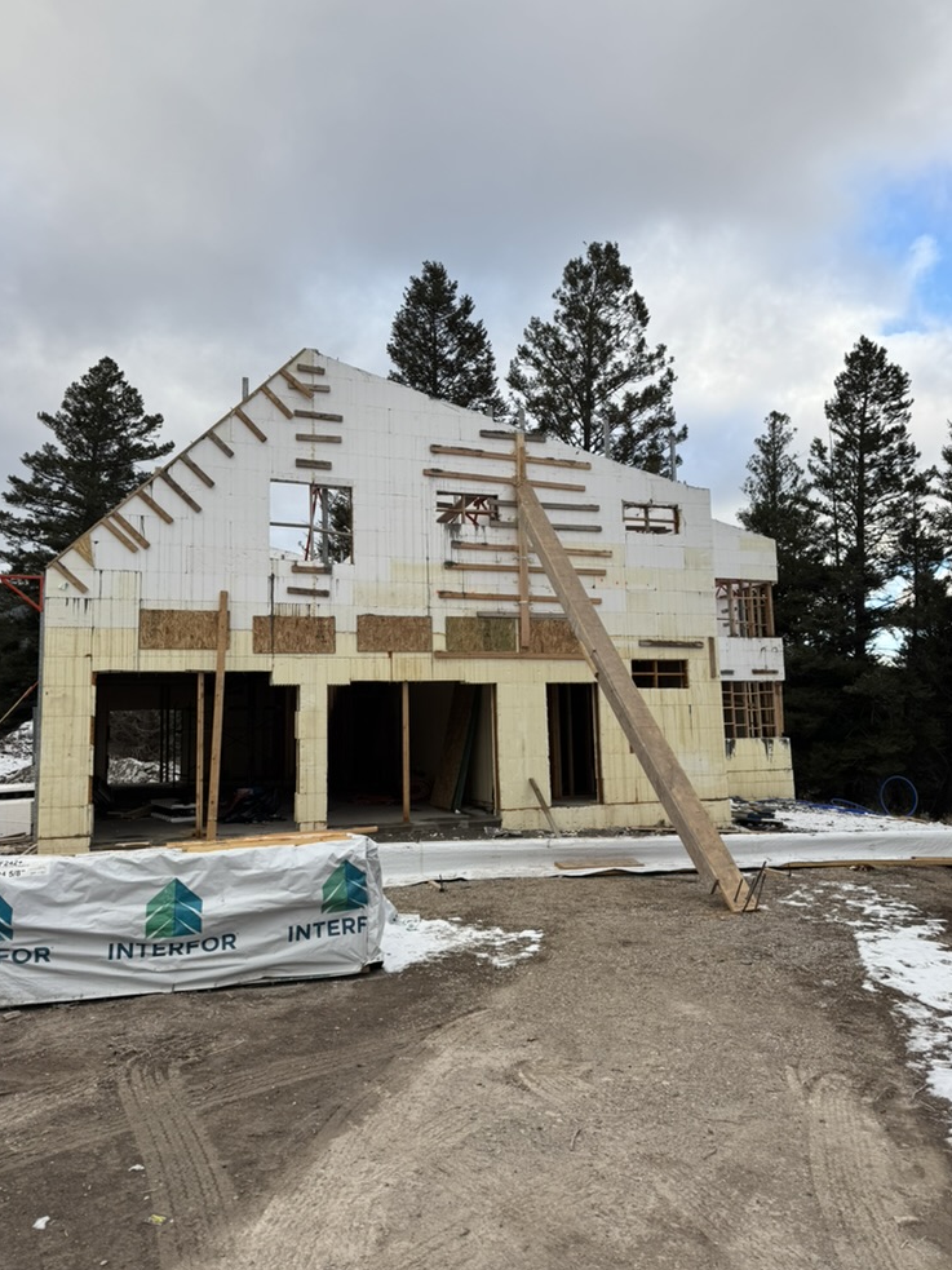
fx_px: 917
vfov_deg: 69.4
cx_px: 482
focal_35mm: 25
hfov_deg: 54.9
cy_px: 615
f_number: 1.78
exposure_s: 1/864
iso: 80
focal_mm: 6.76
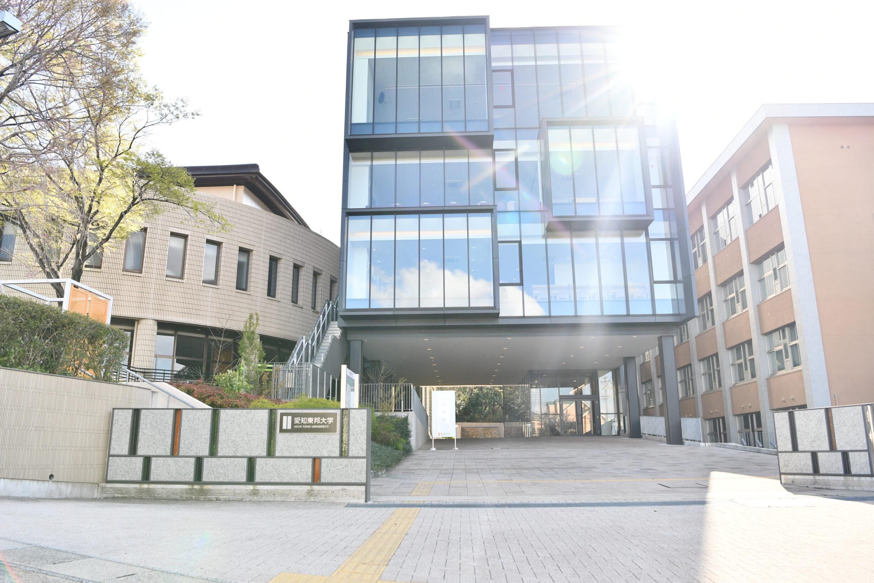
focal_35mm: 25
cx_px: 430
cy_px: 303
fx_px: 607
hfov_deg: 71.5
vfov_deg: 51.3
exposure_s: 1/320
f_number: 5
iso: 800
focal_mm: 24
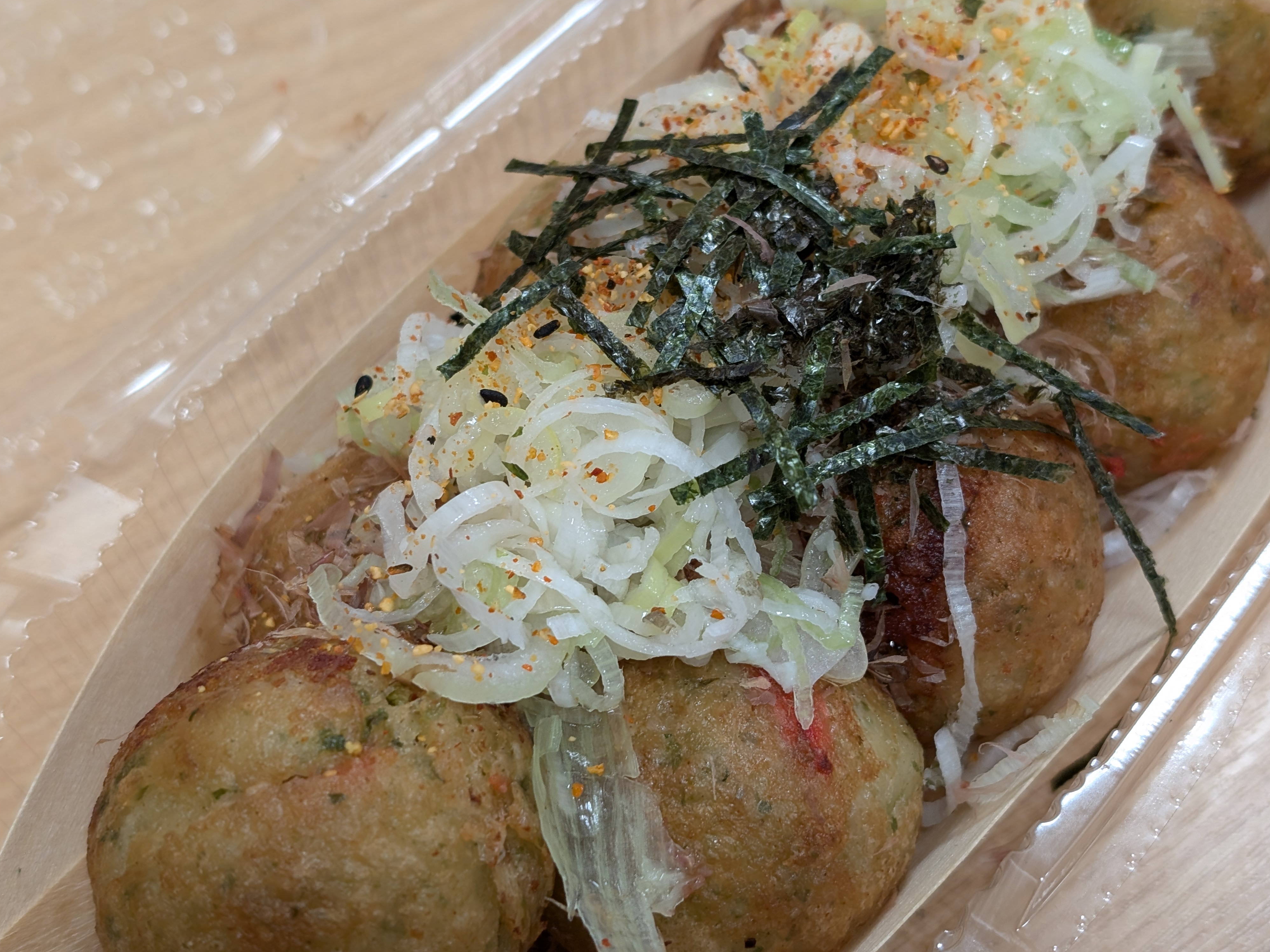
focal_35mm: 50
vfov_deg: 29.1
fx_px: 1834
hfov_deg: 38.2
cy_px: 483
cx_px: 632
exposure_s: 1/40
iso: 53
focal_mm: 6.9
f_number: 1.68
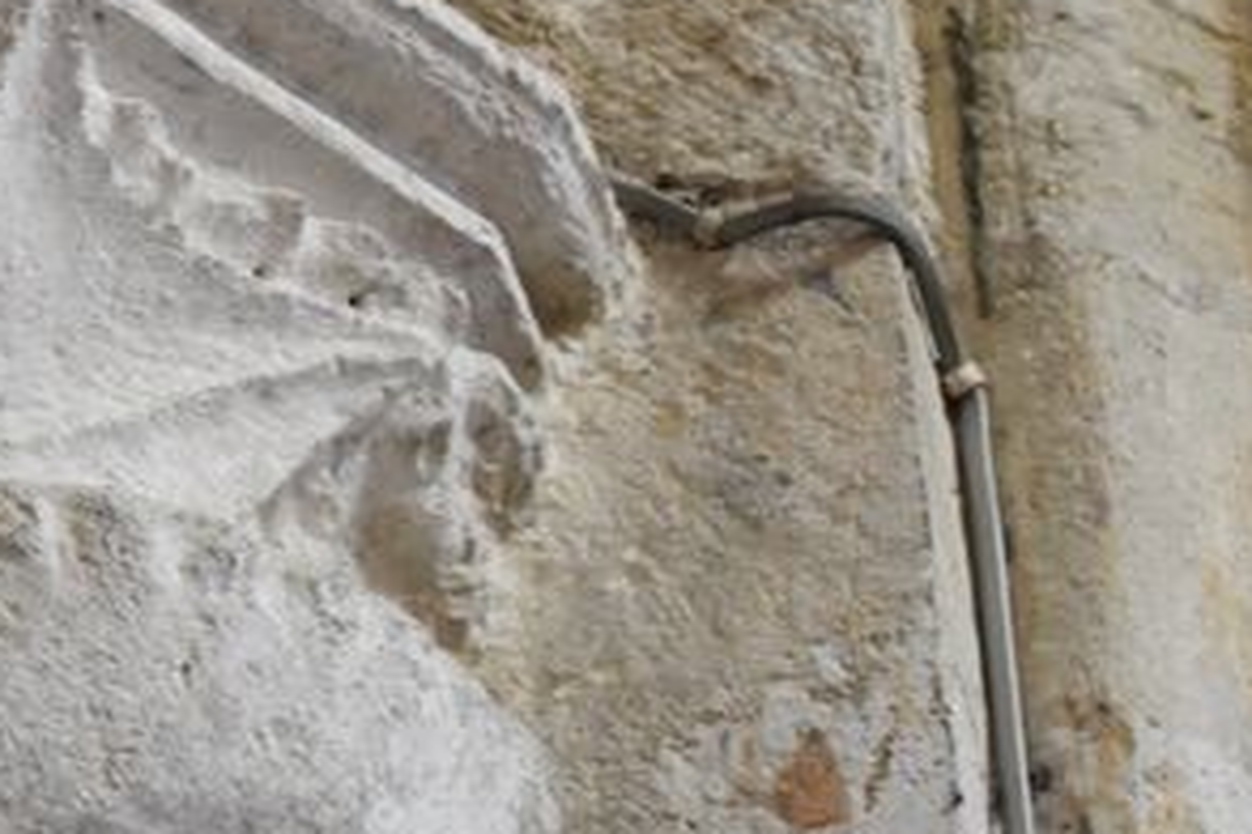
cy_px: 515
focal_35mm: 295
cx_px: -515
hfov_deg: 6.9
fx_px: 10251
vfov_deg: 4.7
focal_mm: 55
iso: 1600
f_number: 4
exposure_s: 1/60
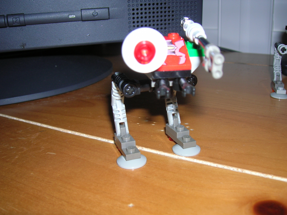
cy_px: 108
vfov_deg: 39.6
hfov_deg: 51.4
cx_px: 144
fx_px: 298
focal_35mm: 36
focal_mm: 6
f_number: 2.9
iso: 50
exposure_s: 1/60.1
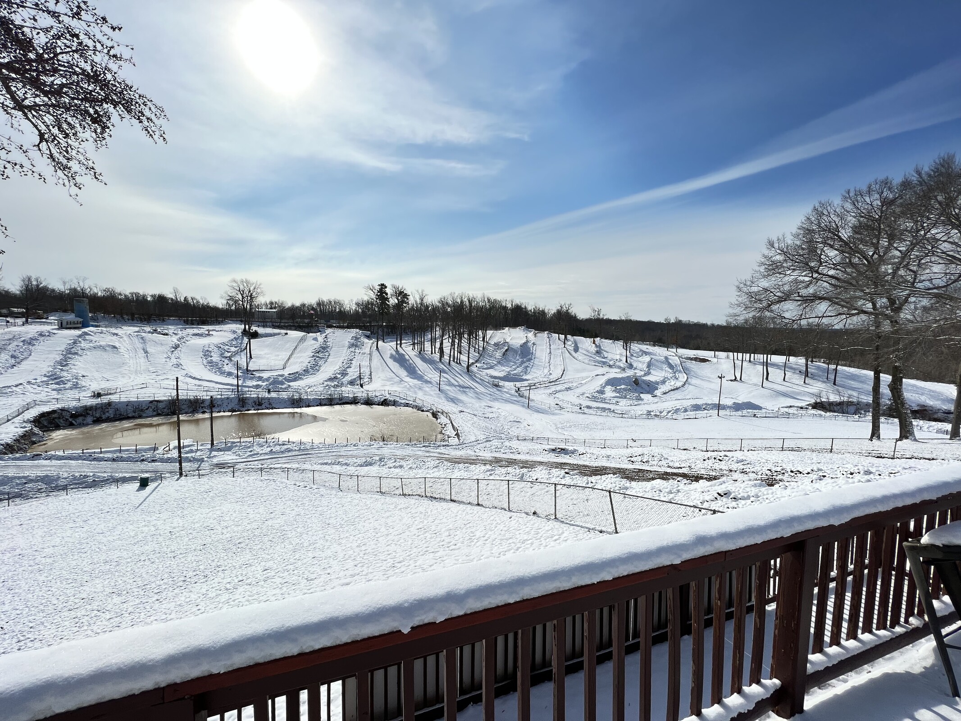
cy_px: 360
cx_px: 480
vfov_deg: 89.9
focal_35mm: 13
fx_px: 361
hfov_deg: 106.2
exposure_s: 1/2137
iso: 32
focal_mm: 1.57
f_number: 1.8
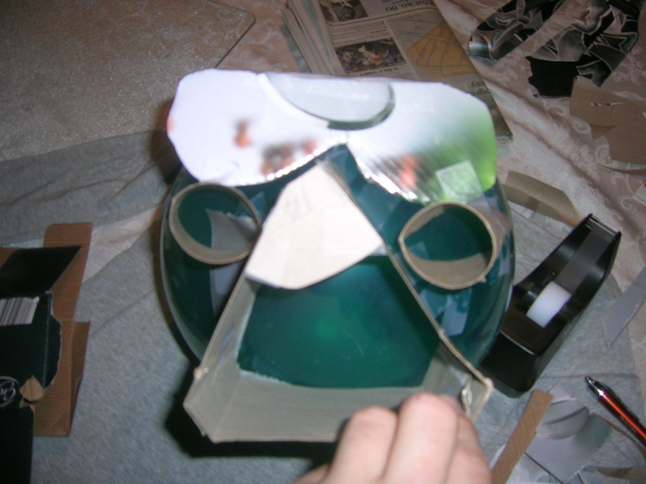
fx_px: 653
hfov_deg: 52.6
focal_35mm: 35
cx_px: 323
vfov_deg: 40.7
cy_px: 242
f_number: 2.8
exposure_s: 1/60.1
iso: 50
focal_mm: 5.4
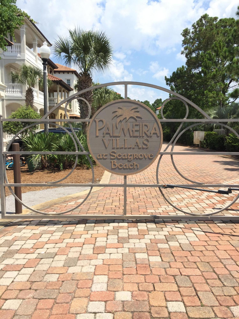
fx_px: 267
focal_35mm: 29
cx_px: 120
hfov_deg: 48.2
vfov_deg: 61.7
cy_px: 160
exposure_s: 1/1980
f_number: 2.2
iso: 32
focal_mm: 4.15
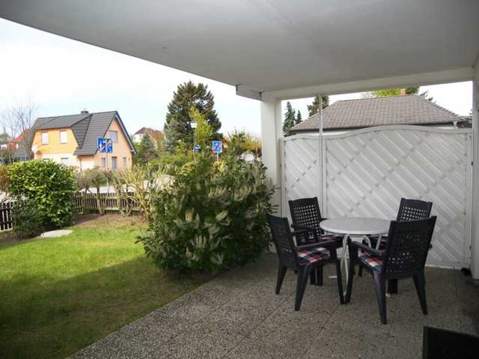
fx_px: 332
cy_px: 180
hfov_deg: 71.6
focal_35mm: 24
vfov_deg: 56.8
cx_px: 240
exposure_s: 1/400
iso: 50
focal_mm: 5.1
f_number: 2.8
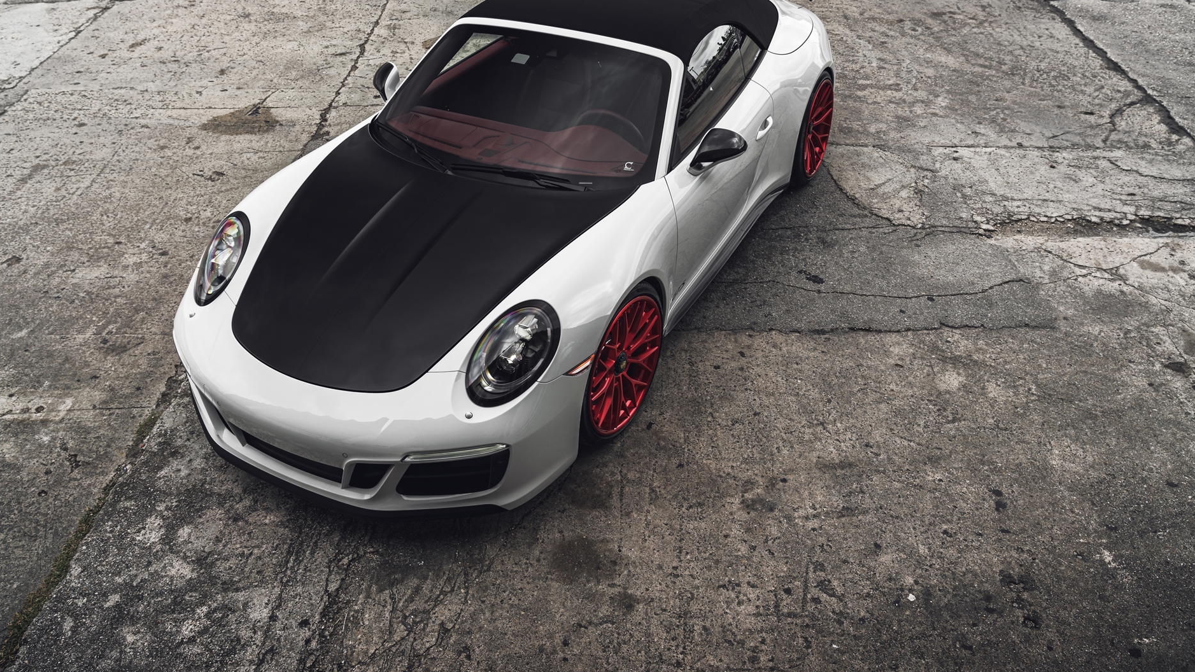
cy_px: 274
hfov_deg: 64.3
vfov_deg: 38.8
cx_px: 602
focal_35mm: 30
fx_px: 951
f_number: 5
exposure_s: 1/50
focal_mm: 28
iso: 100
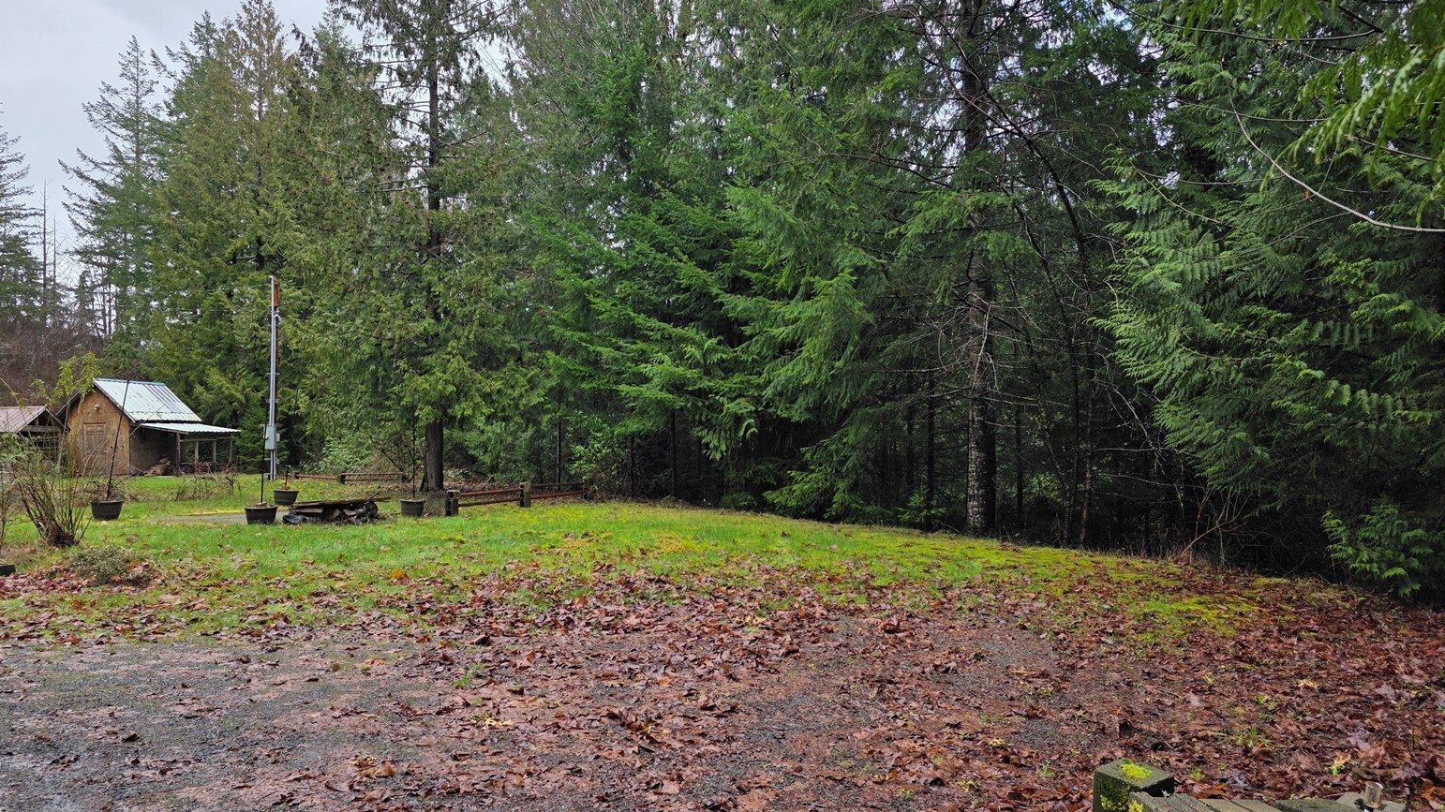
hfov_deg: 71.9
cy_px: 385
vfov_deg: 44.4
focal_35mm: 26
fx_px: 996
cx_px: 722
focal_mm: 6.3
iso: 32
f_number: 1.7
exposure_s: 1/359
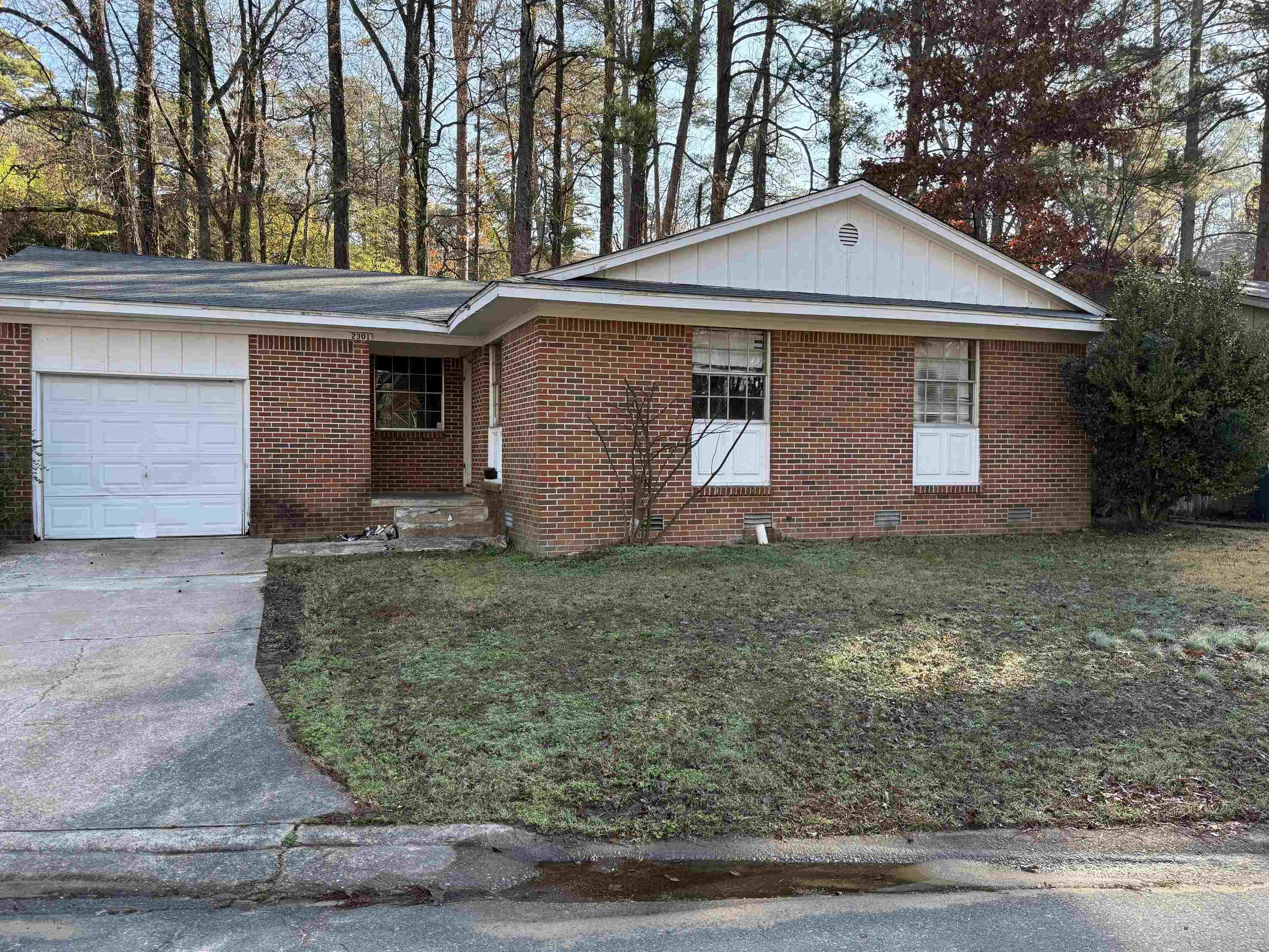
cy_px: 473
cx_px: 612
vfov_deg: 54.9
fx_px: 917
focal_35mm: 25
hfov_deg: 69.4
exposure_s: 1/584
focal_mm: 6.76
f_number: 1.78
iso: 100
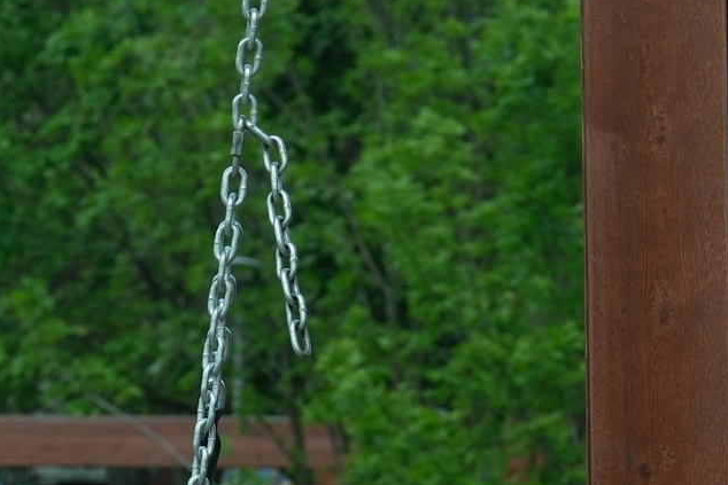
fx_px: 6128
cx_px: 125
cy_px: 781
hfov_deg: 6.8
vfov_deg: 4.5
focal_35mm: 303
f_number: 5.6
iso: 160
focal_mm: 50
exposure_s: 1/200
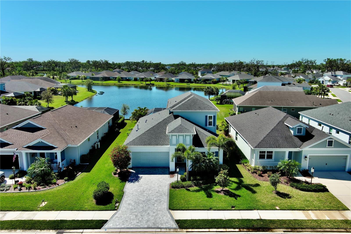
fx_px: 283
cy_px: 117
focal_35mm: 29
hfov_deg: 63.7
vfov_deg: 44.9
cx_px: 176
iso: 100
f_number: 9
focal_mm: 10.57
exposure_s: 1/320
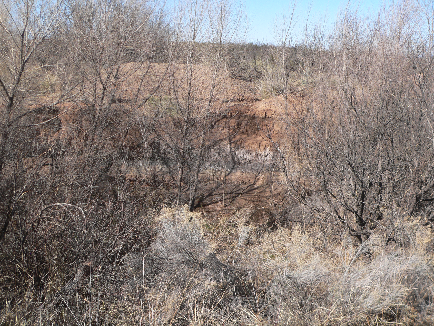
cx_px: 217
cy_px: 163
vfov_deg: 39.7
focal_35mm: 36
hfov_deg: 51.4
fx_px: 451
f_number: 4
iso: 80
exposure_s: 1/500
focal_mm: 6
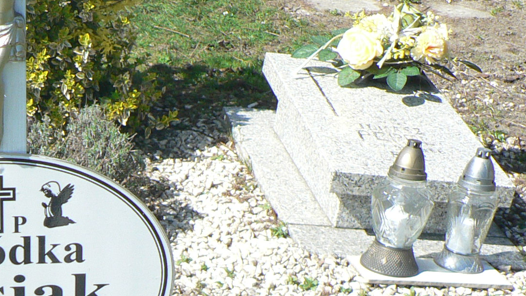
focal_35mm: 92
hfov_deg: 22.3
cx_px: -3
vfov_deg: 13.0
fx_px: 1283
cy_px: 299
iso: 100
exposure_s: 1/1000
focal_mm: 6
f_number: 2.8
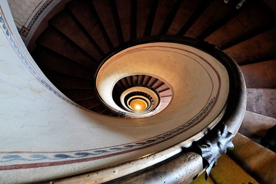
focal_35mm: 18
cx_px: 138
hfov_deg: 90.0
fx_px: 138
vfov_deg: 67.3
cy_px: 92
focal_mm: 12
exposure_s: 1/50
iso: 800
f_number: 8
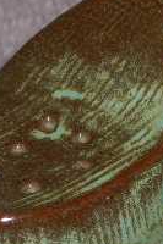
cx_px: 278
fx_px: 2578
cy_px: 140
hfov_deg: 3.6
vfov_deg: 5.4
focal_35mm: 379
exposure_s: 1/30
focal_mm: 23.7
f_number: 10.8
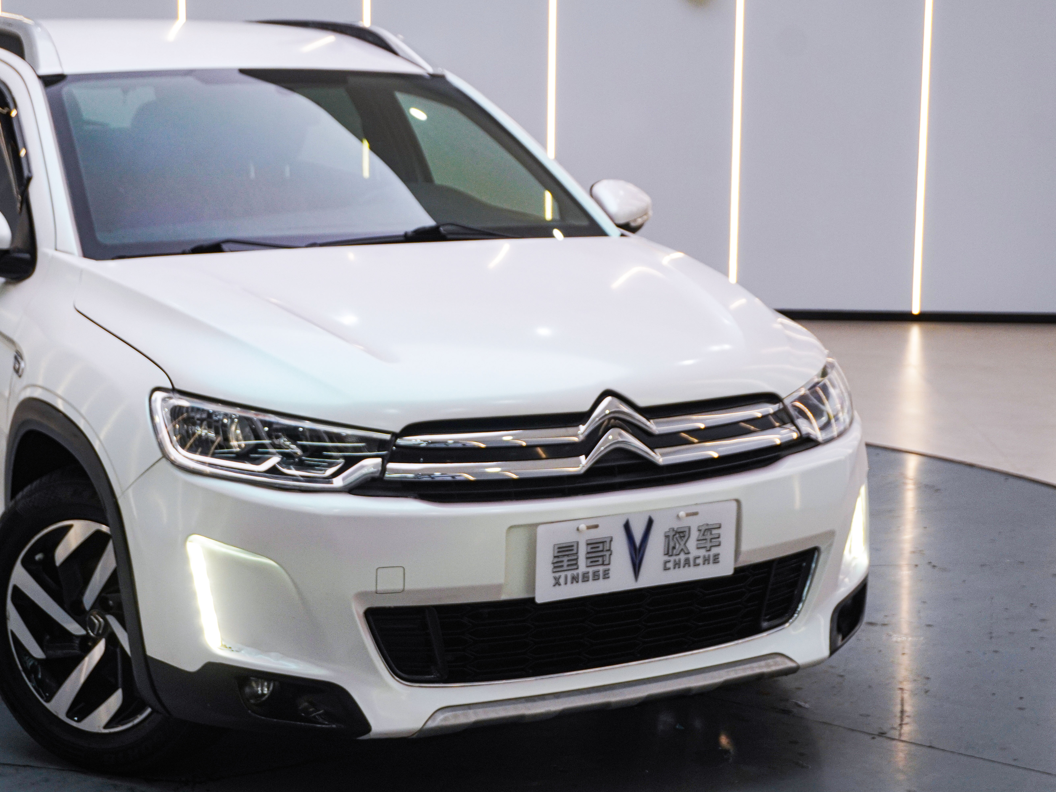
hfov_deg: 28.7
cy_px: 394
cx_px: 505
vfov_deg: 21.8
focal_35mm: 68
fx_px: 2061
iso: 500
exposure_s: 1/80
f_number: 6.3
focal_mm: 41
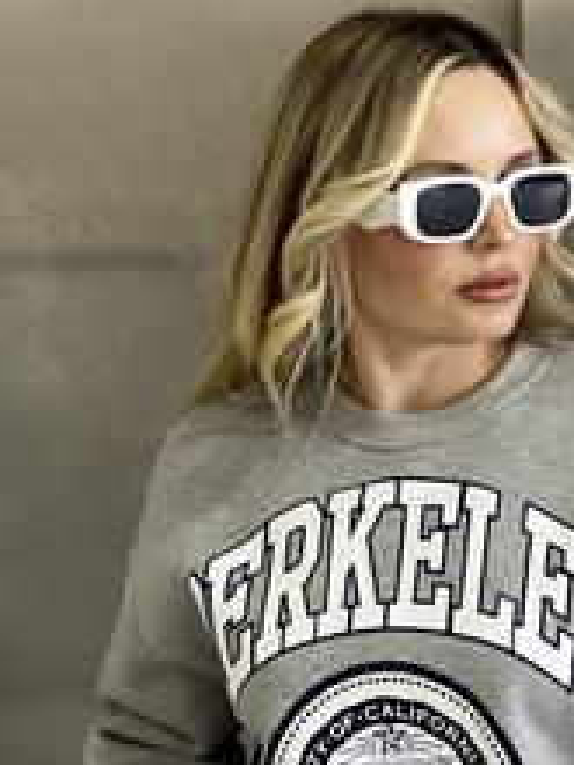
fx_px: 3604
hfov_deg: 9.1
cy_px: 553
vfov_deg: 12.1
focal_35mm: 163
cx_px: 525
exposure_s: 1/40
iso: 250
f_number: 2.8
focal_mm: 9
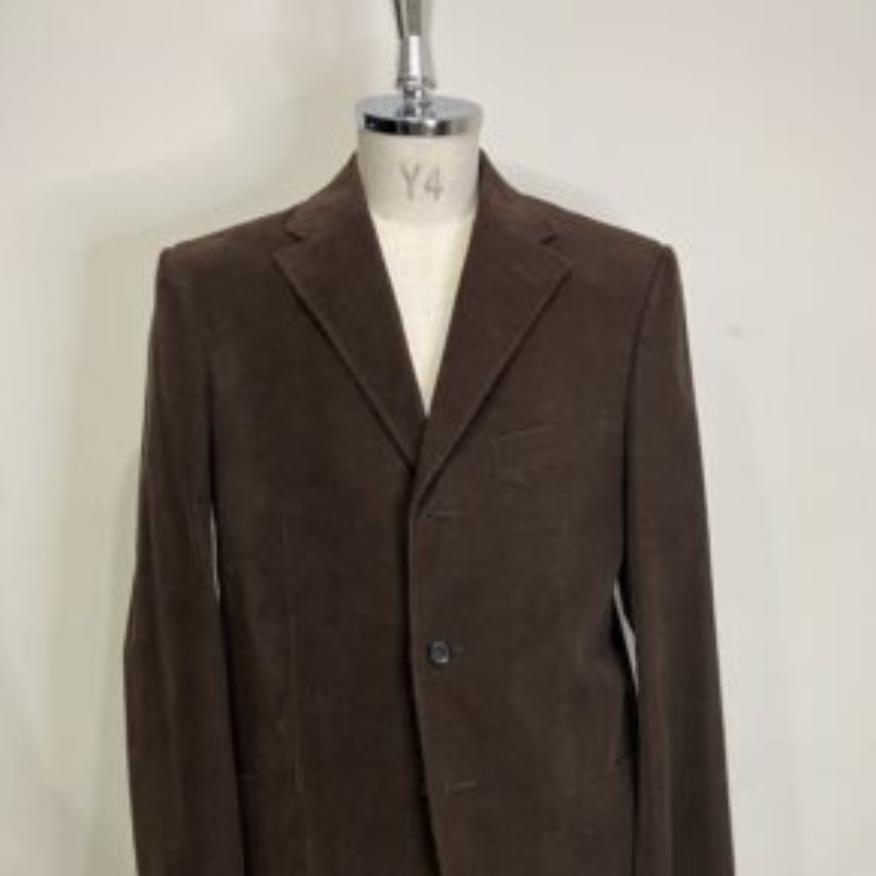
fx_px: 973
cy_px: 542
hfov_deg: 48.4
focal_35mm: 34
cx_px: 446
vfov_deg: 48.0
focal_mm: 3.99
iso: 160
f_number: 1.8
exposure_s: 1/50
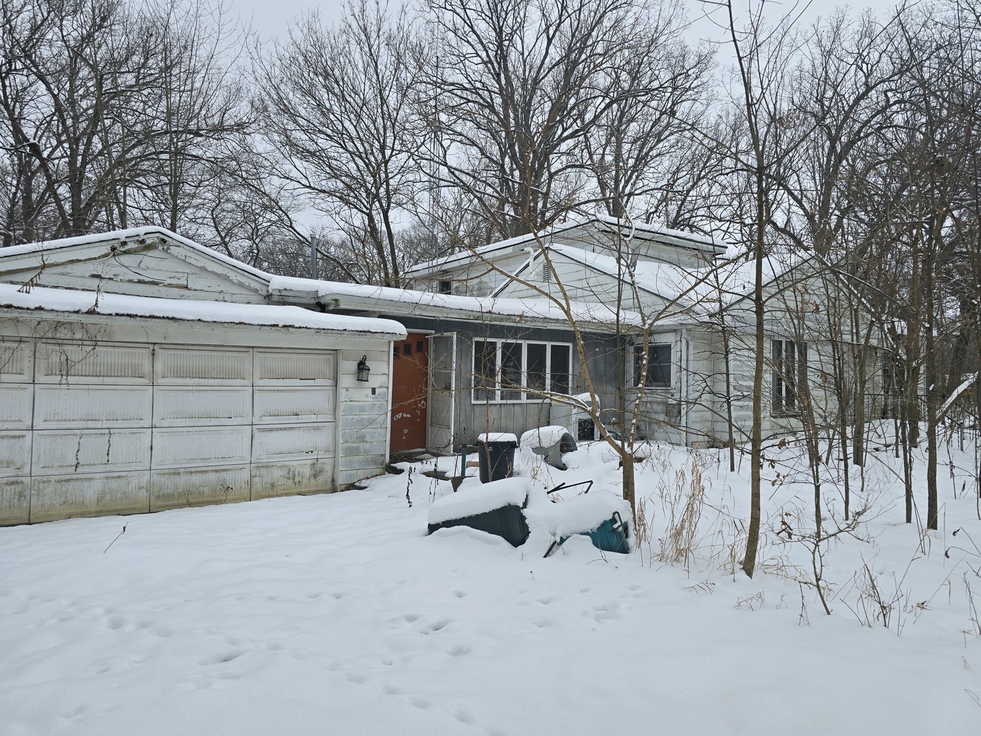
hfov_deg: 73.9
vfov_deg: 58.9
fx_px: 652
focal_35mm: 23
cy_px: 368
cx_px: 490
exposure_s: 1/304
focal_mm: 6.3
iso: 12
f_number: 1.7
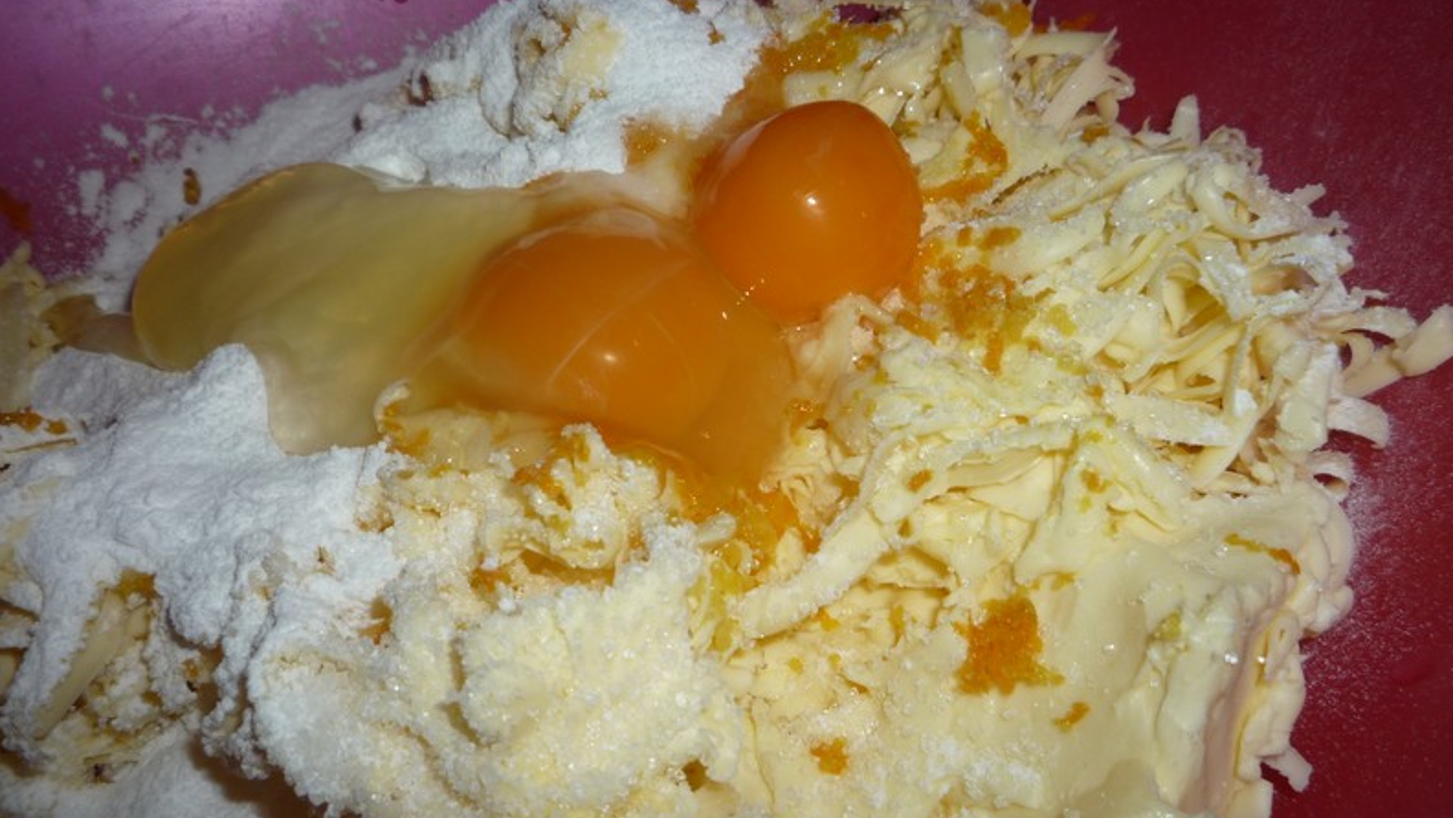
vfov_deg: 35.7
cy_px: 420
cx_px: 732
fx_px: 1272
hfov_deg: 59.5
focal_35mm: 33
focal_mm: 5.2
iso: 100
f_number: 4
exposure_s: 1/30
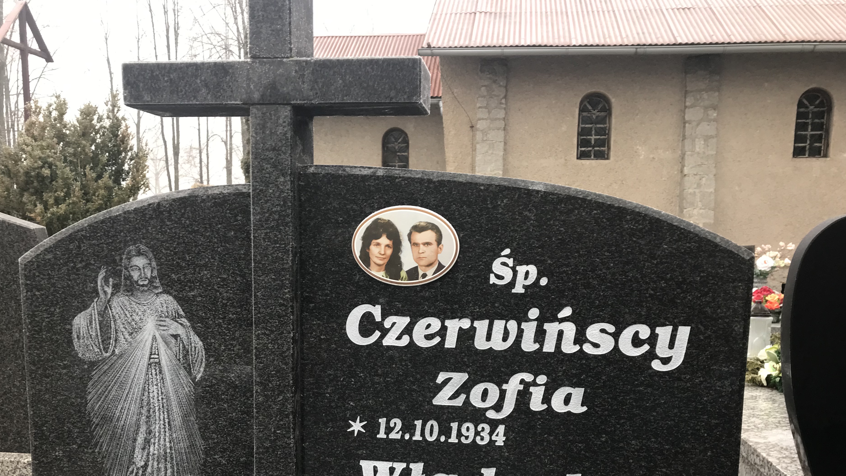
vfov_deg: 35.2
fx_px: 740
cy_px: 328
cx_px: 405
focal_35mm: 33
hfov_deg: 59.5
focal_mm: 3.99
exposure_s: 1/100
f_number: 1.8
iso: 25
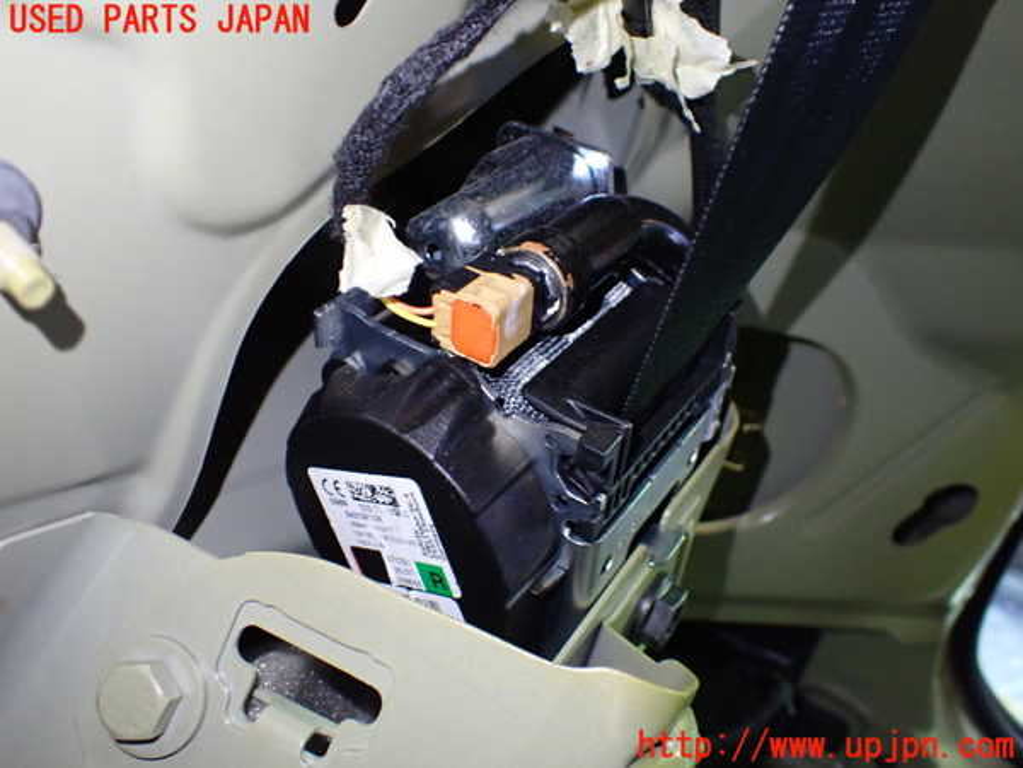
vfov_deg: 46.8
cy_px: 384
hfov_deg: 60.0
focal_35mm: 30
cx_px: 512
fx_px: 887
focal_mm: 5.4
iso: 800
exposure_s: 1/60
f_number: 2.3
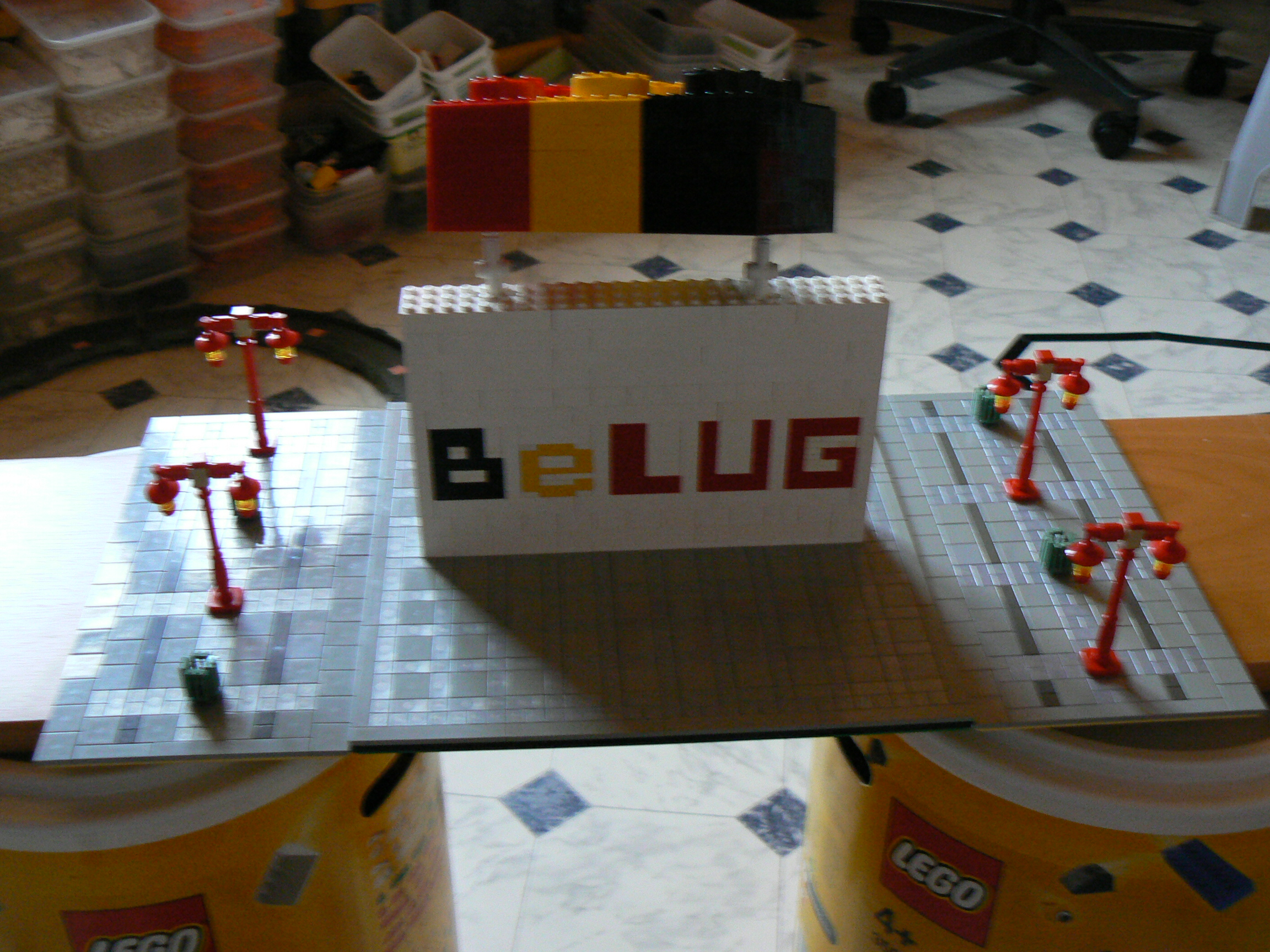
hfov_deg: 44.8
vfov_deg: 34.3
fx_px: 1541
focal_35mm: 42
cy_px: 476
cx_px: 635
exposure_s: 1/13
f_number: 2.8
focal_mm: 6.9
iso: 200
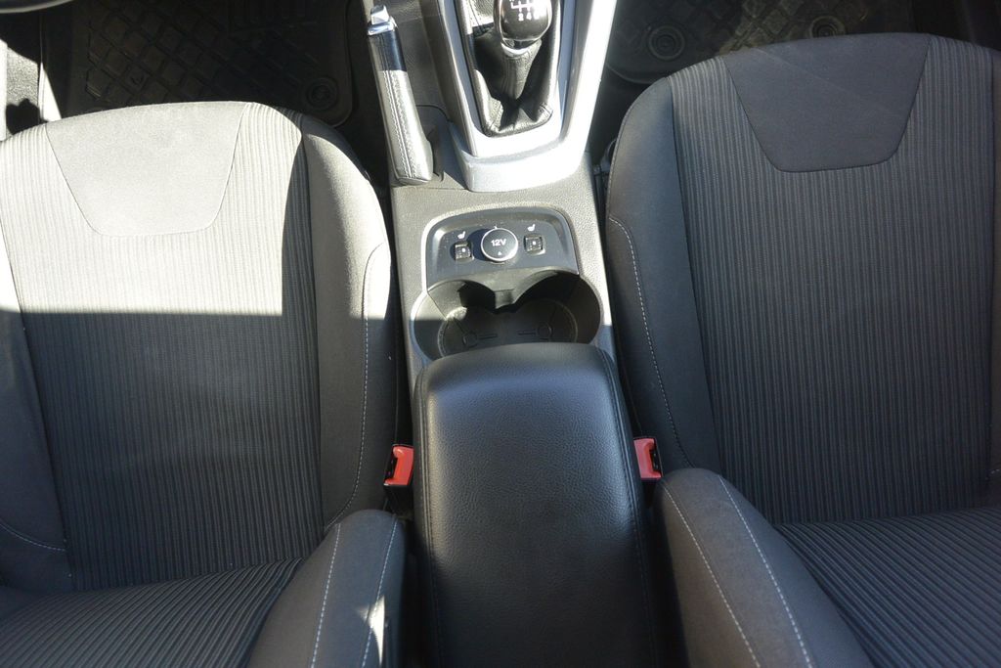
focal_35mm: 27
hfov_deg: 67.4
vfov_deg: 47.9
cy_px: 334
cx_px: 500
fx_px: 751
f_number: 3.5
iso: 200
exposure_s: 1/125
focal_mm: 10
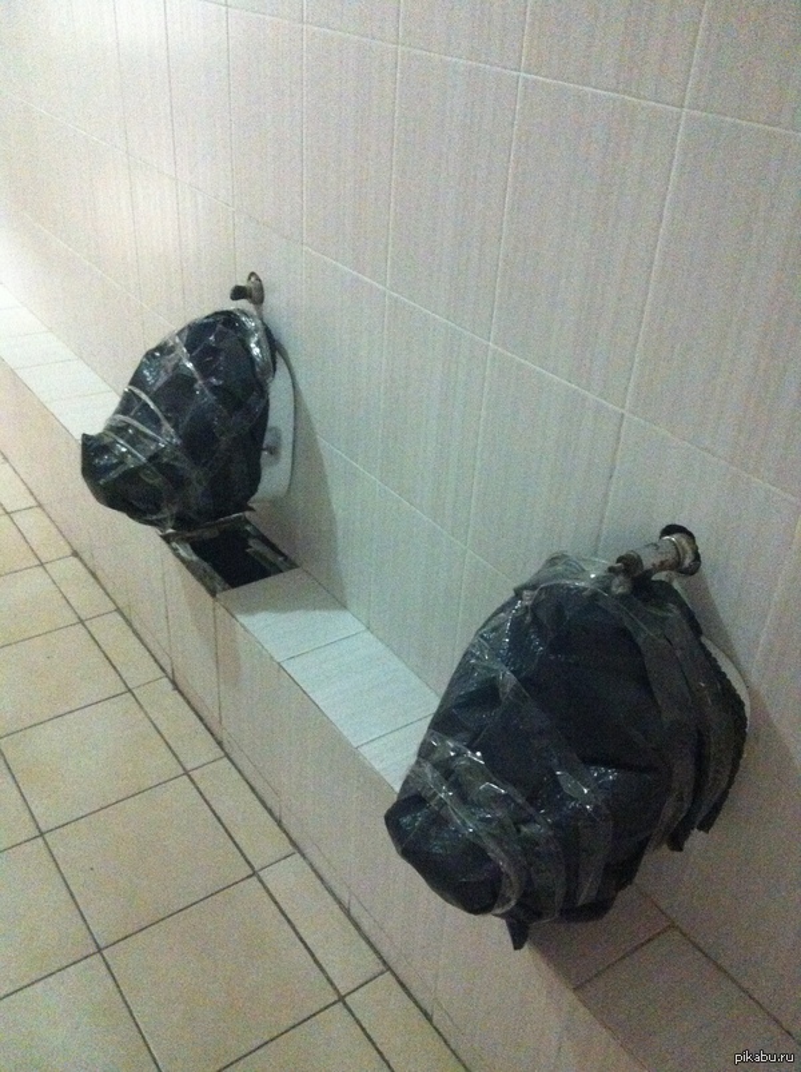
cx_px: 400
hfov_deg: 40.6
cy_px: 536
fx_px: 1082
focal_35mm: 35
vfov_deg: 52.7
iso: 1000
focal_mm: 3.85
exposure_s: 1/15
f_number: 2.8
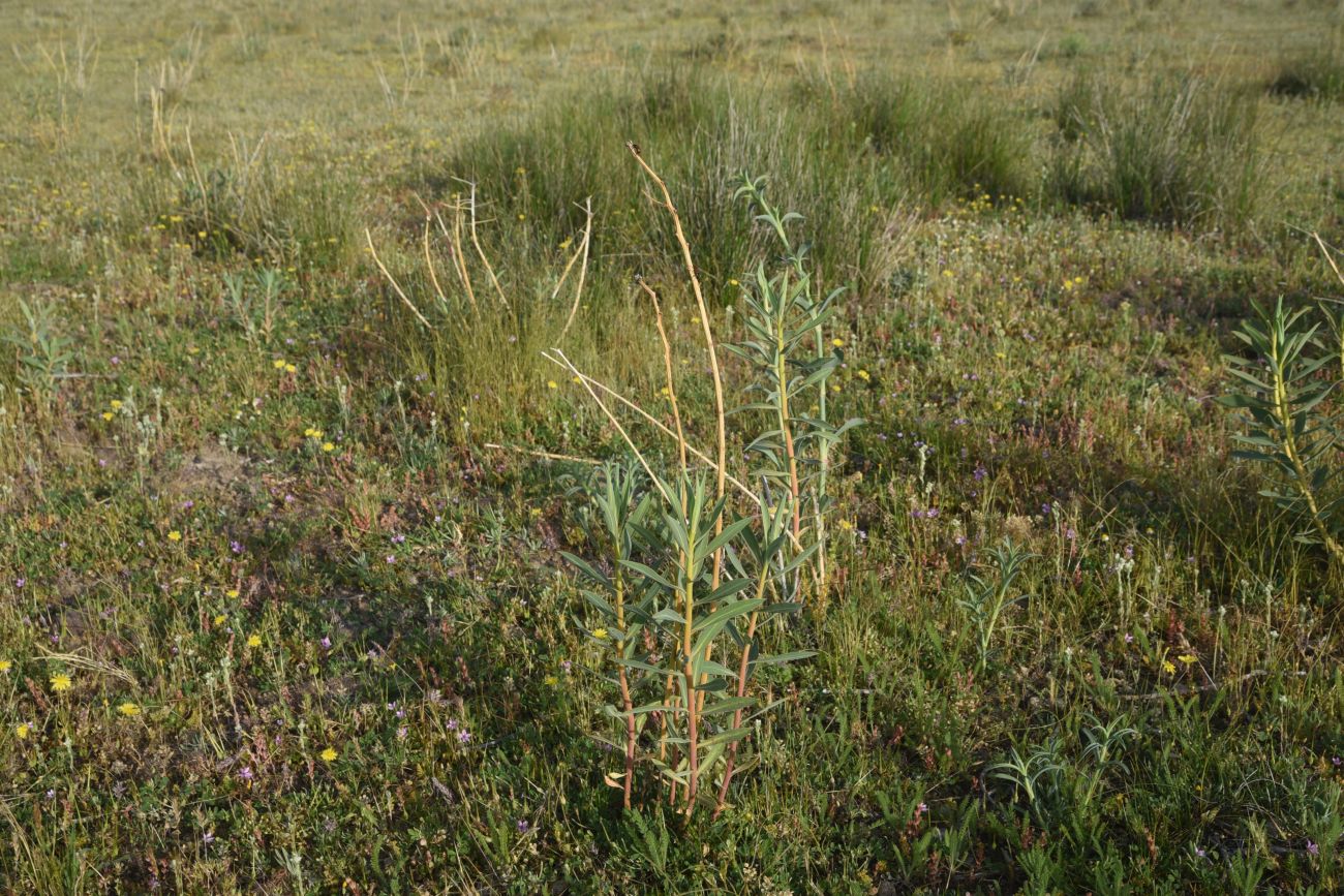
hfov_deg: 39.6
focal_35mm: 50
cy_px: 448
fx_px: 1867
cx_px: 672
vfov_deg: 27.0
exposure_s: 1/125
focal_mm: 50
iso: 160
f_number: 13
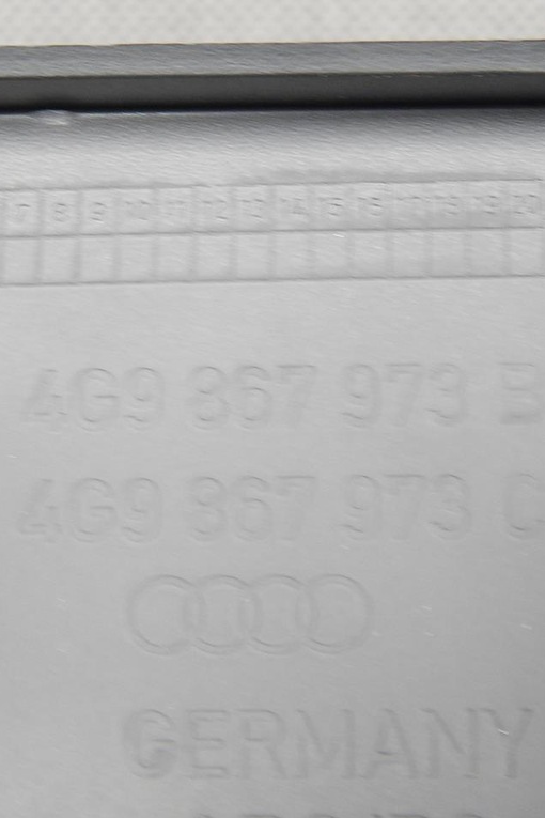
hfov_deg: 14.2
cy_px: 408
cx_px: 295
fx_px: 2180
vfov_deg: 21.2
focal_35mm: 96
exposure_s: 1/10
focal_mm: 12.3
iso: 400
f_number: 4.1
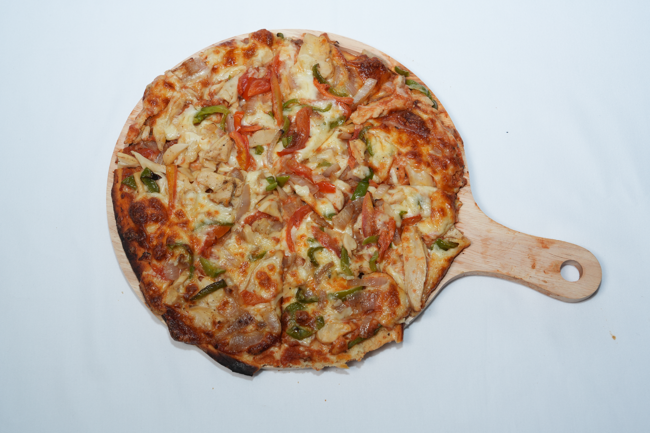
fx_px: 1029
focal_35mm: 57
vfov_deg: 23.8
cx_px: 325
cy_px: 216
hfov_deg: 35.1
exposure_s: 1/160
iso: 400
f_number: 7.1
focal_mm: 57
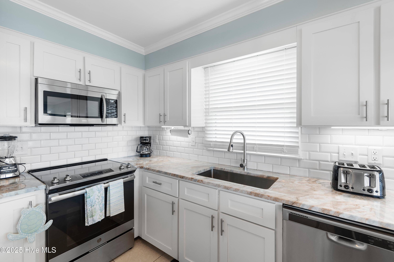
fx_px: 164
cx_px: 197
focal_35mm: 15
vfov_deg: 77.3
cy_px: 131
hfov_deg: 100.4
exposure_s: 1/8
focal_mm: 10
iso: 100
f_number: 4.5
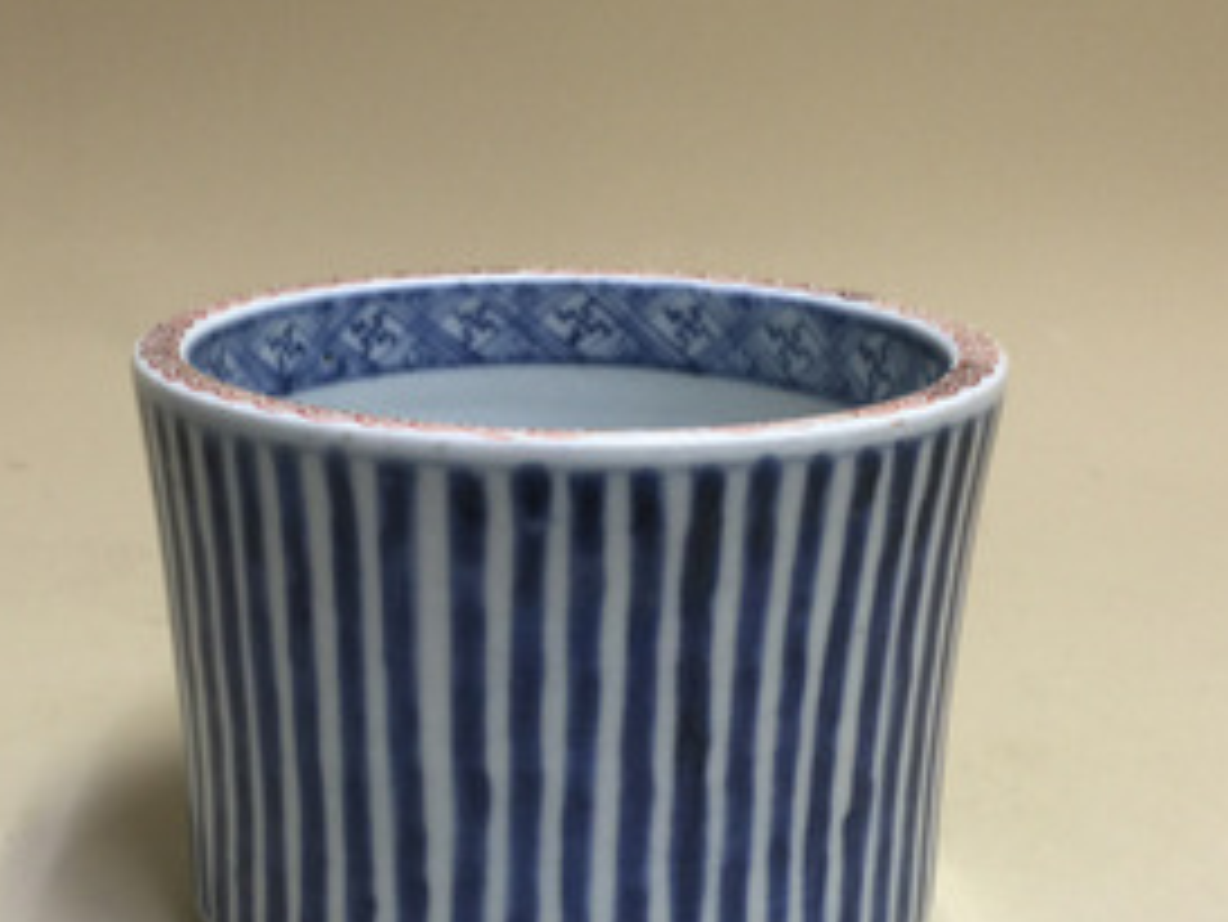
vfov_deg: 28.4
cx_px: 495
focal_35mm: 51
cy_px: 625
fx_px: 1810
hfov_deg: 37.3
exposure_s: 1/17
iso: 40
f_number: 2.2
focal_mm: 4.15
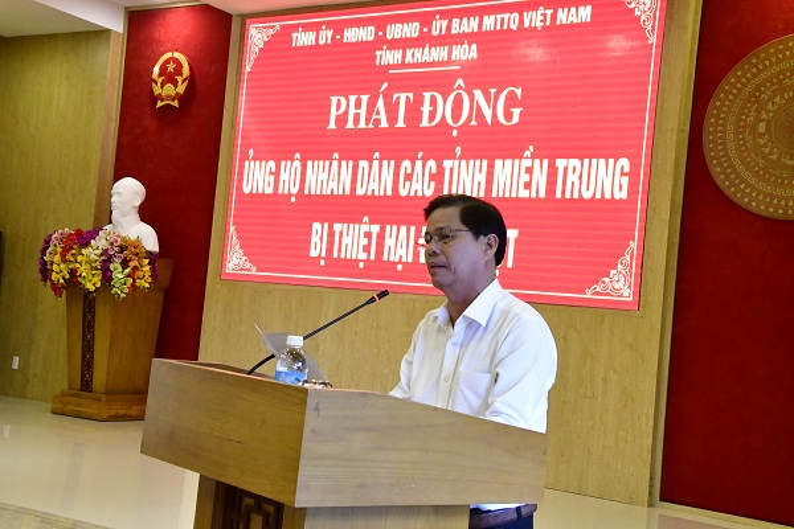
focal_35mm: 48
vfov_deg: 28.1
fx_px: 1059
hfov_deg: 41.1
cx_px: 397
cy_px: 264
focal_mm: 32
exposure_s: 1/50
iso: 9000
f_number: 13
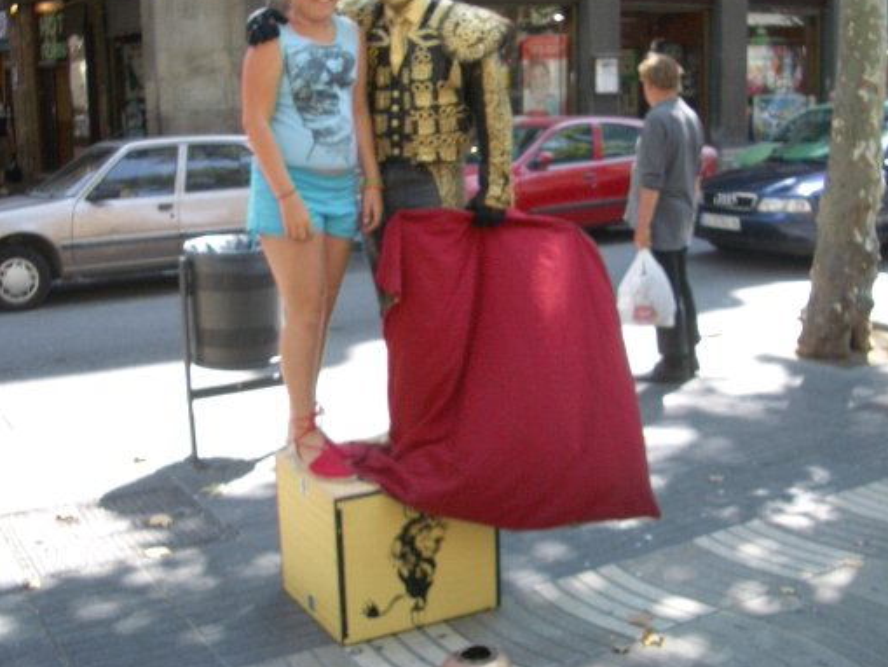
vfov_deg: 32.7
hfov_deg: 42.9
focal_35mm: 44
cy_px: 255
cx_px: 443
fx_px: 1129
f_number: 2.6
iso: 50
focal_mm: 5.8
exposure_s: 1/125
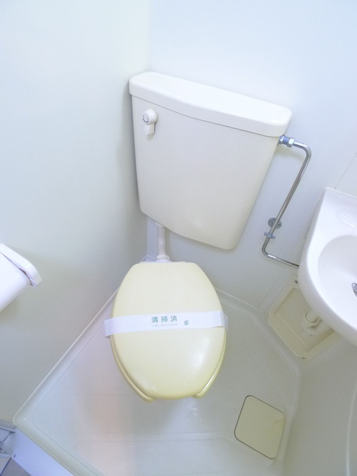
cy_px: 238
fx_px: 330
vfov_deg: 71.6
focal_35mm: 24
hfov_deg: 56.8
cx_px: 178
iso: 400
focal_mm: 5.1
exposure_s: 1/25
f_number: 2
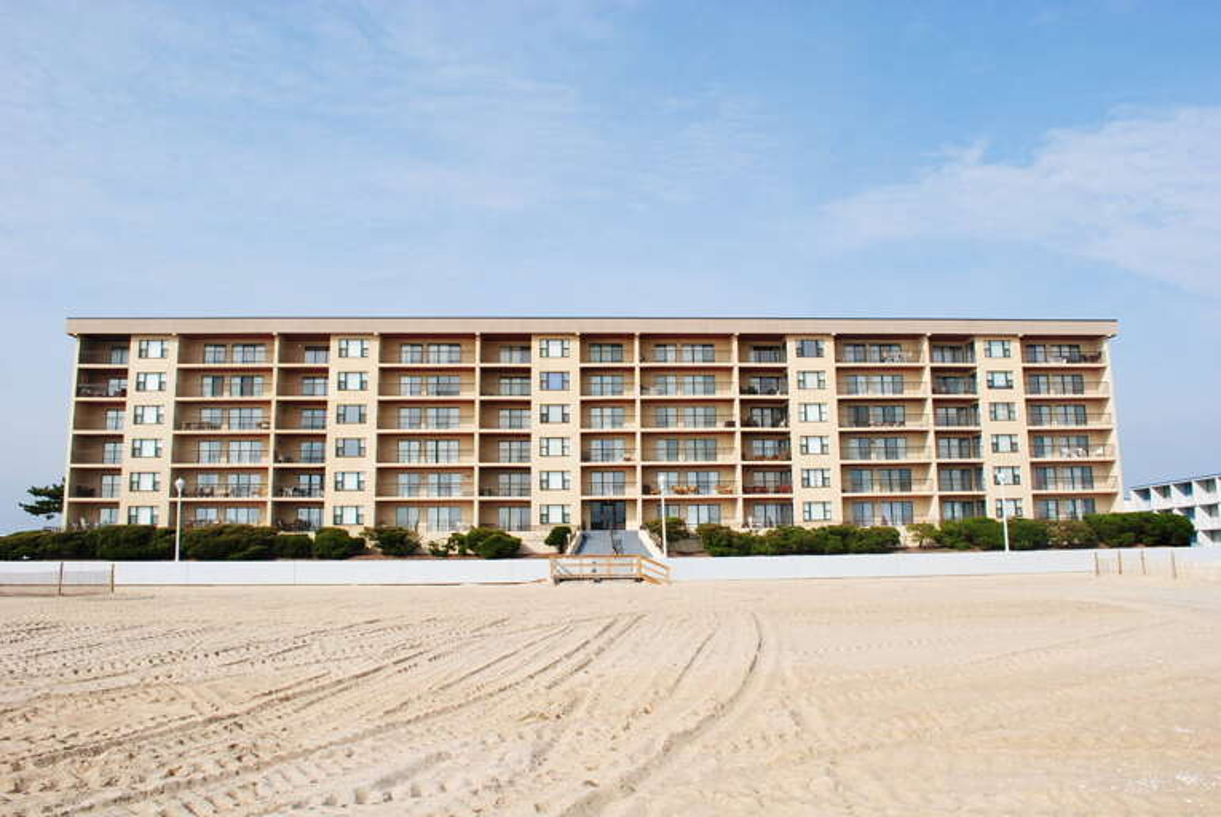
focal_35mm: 27
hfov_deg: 67.3
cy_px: 408
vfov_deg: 48.0
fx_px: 917
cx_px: 610
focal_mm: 18
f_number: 10
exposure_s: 1/250
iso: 125
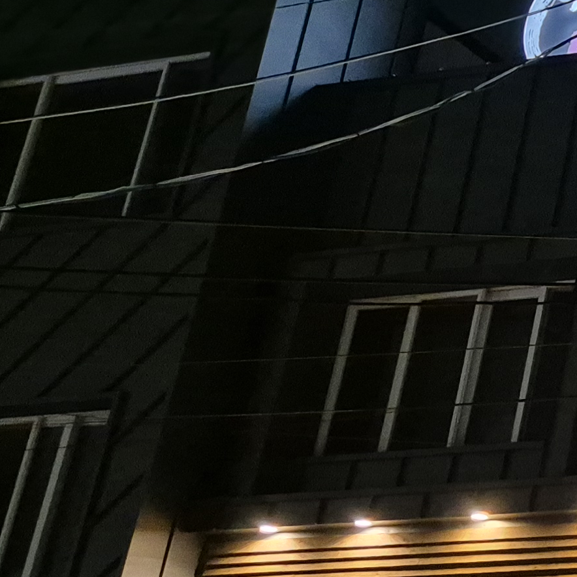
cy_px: 374
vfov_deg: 18.8
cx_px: 1279
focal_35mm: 92
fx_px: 1735
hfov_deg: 14.4
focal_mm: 5.4
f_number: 1.8
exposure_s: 1/120
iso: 800
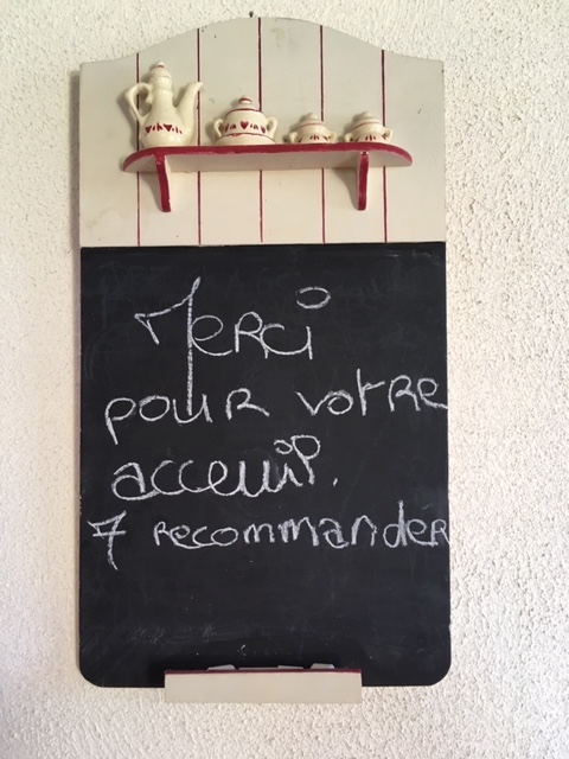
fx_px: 636
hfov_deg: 48.2
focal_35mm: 29
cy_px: 380
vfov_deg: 61.7
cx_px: 284
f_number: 2.2
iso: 125
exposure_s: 1/33
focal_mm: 4.15
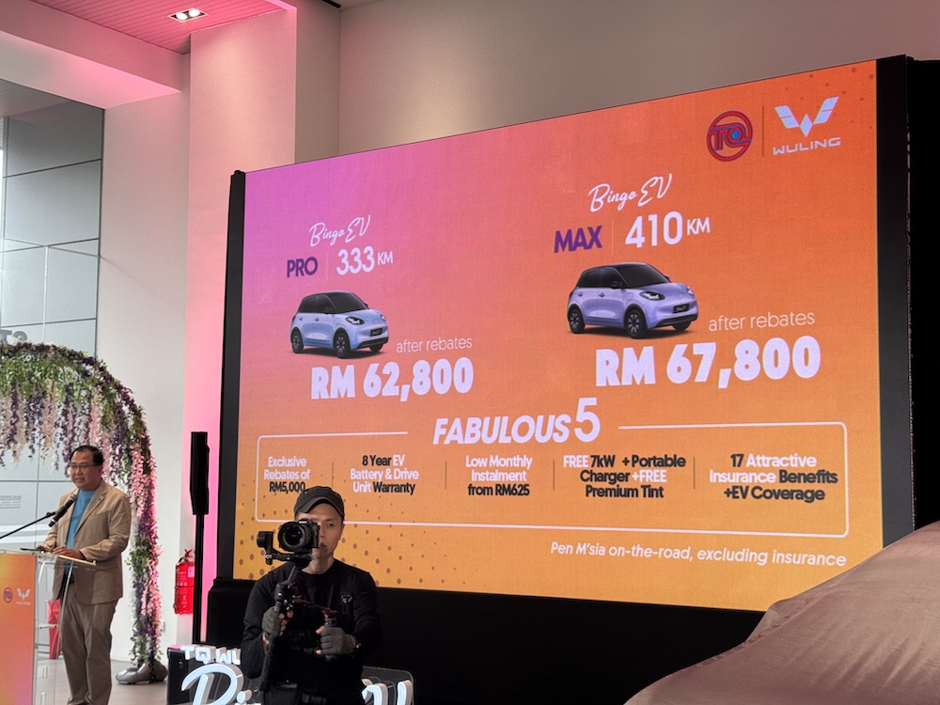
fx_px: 1303
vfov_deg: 30.3
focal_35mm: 48
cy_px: 352
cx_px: 470
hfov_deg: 39.7
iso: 64
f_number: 1.78
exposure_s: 1/231
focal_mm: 6.76
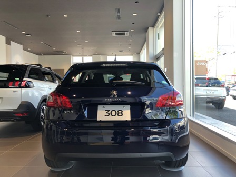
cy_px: 88
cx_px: 118
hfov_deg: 63.4
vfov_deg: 49.7
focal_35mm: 28
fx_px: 191
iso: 64
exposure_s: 1/120
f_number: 1.8
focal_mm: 4
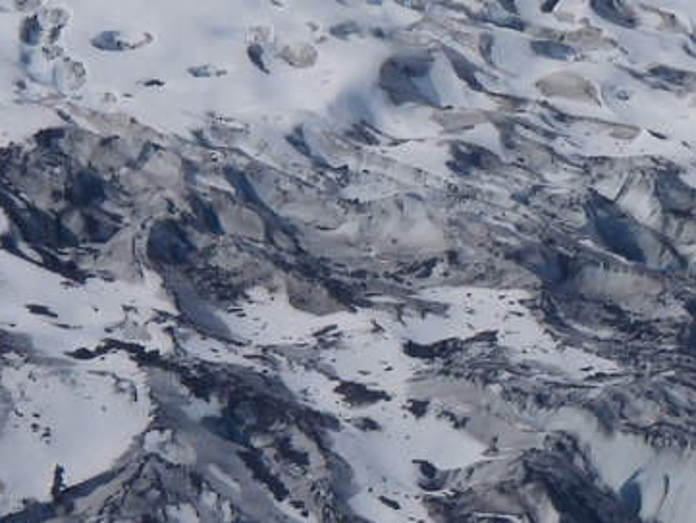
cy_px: 93
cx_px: 875
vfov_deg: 0.6
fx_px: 46360
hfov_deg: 0.9
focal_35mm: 2305
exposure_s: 1/2000
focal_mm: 116
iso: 100
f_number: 6.3
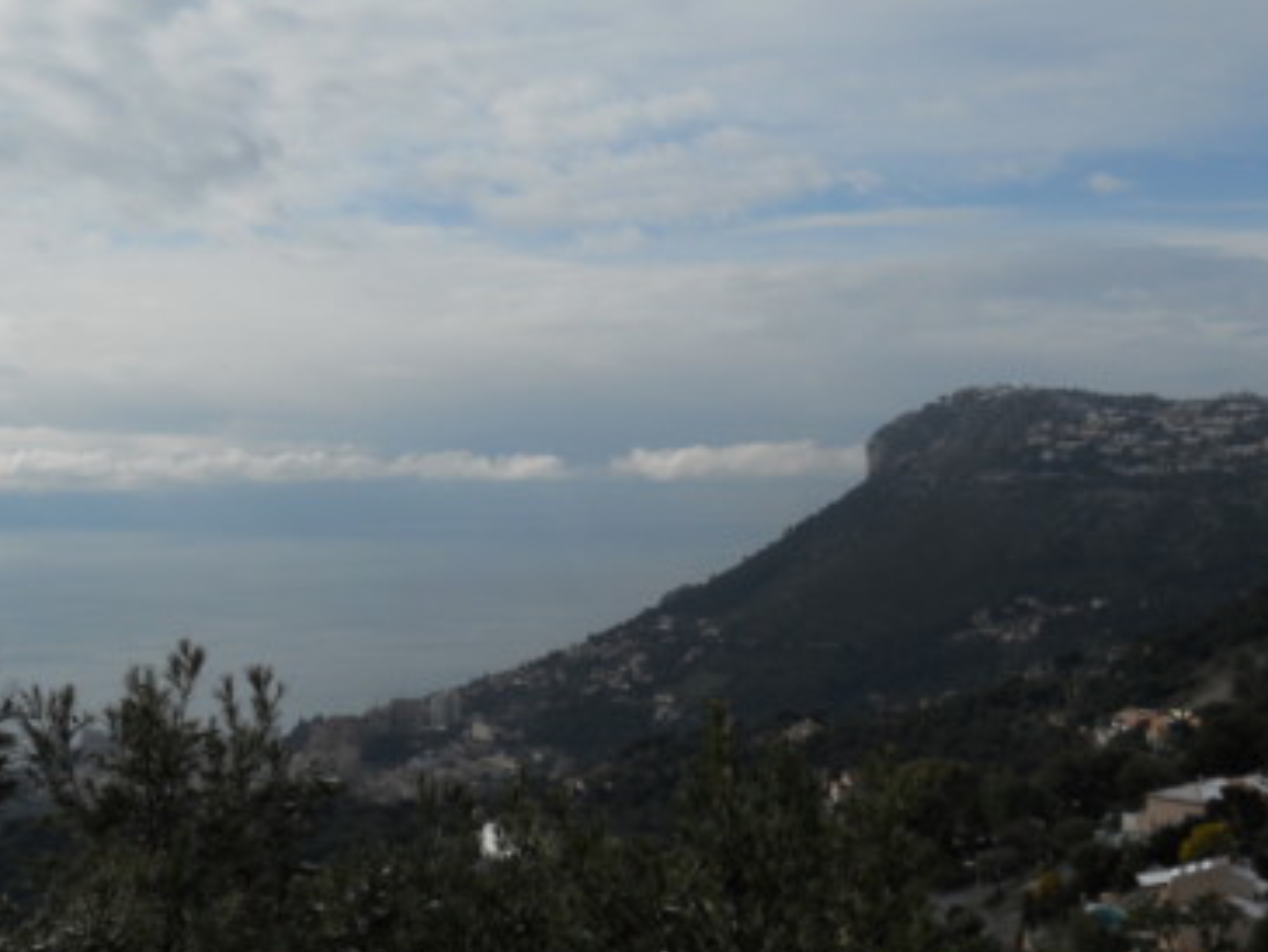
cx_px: 674
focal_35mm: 52
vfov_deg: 28.0
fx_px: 1905
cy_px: 377
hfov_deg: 36.8
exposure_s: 1/320
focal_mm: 6.9
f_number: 9.8
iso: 80
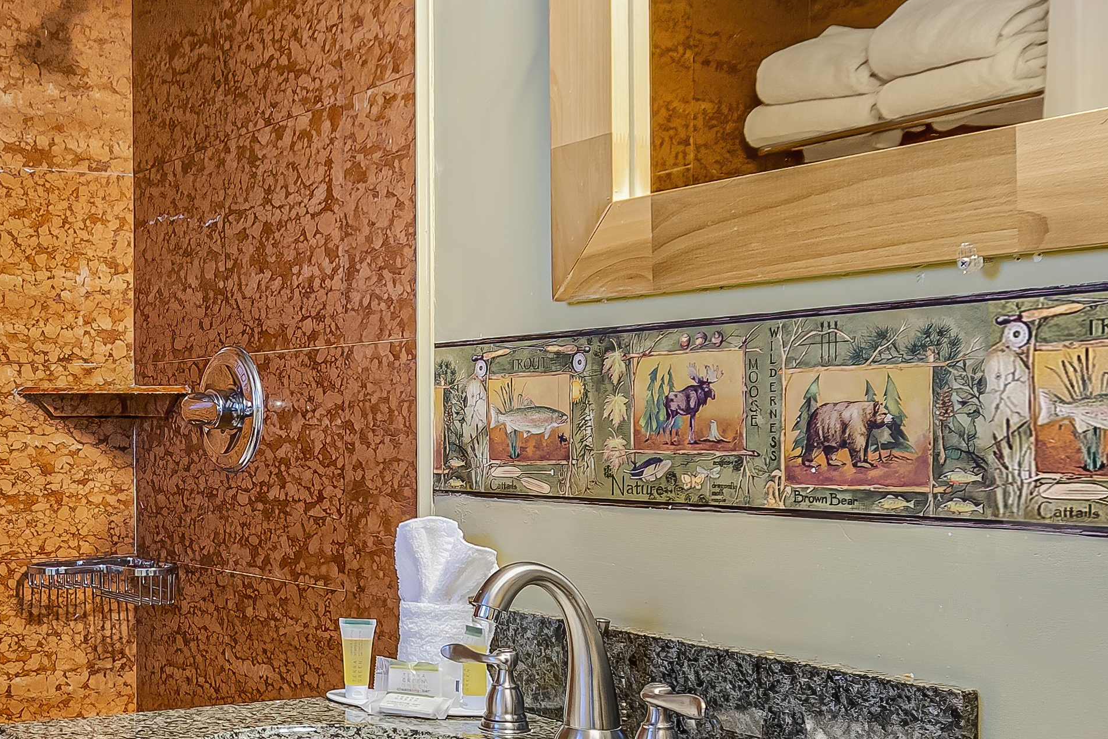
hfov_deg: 37.8
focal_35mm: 48
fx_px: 1492
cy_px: 393
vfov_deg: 27.8
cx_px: 92
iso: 400
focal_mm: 11
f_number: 9
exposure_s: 1/2.5
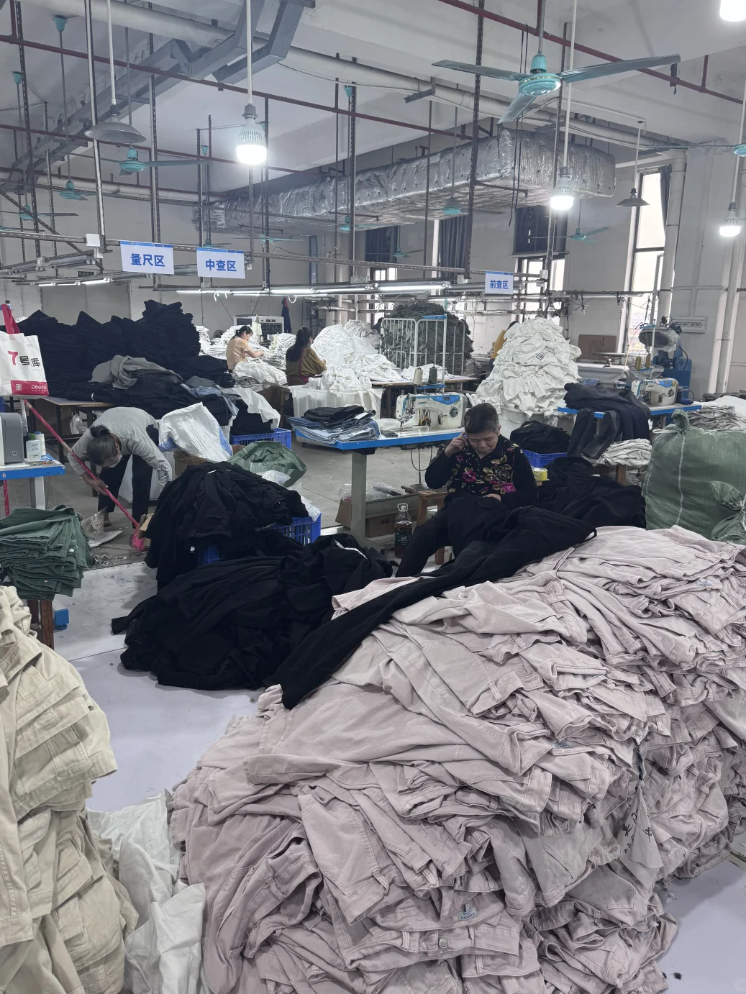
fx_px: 718
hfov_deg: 54.9
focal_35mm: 25
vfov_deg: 69.4
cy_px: 480
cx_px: 378
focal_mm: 6.76
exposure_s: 1/100
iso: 100
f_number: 1.78
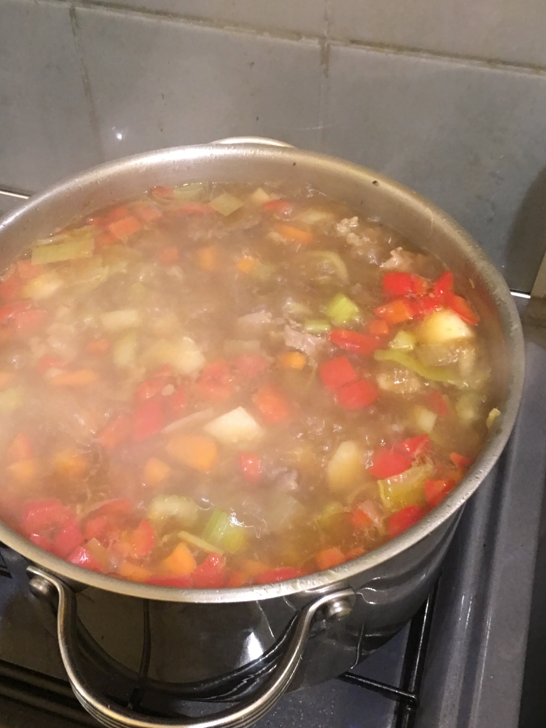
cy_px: 399
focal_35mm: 38
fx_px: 799
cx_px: 237
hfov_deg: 37.7
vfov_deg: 48.9
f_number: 2.2
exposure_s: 1/4
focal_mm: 4.15
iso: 100
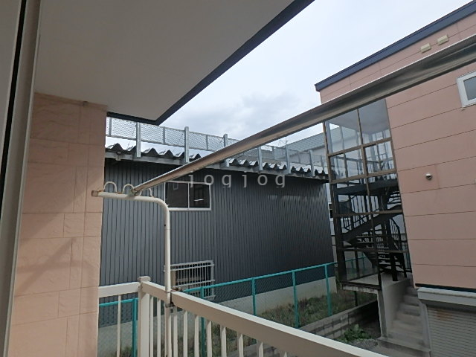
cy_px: 178
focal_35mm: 21
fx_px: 289
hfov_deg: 79.0
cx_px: 238
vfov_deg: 63.4
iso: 125
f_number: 3.5
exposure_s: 1/1000
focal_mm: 3.7
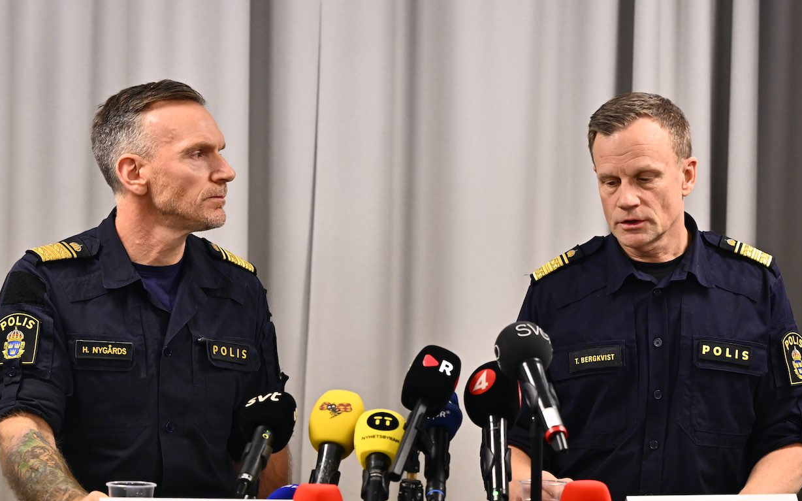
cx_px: 422
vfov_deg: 9.6
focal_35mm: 137
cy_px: 316
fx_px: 2994
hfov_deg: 15.3
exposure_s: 1/200
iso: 2000
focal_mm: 110
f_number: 2.8
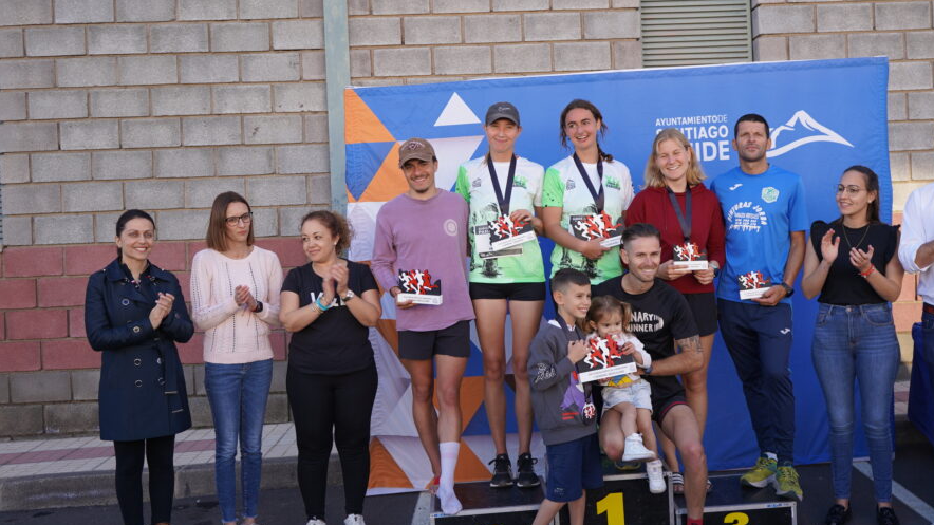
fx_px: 991
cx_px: 523
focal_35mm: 40
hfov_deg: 50.4
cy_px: 232
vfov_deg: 29.7
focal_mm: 33
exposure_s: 1/160
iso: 100
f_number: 4
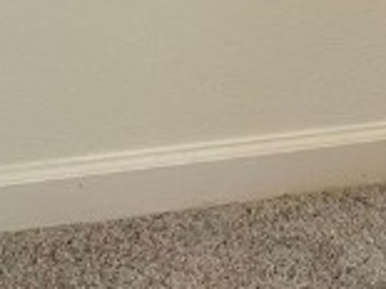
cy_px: -665
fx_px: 1916
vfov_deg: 7.3
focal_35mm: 172
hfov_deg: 11.1
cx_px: 563
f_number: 1.5
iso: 80
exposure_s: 1/60
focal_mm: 5.7
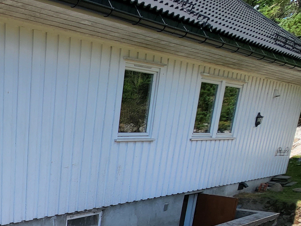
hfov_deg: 40.0
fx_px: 296
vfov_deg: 36.7
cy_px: 235
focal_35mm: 34
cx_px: -53
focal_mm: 1.74
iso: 32
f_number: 2.2
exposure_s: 1/952
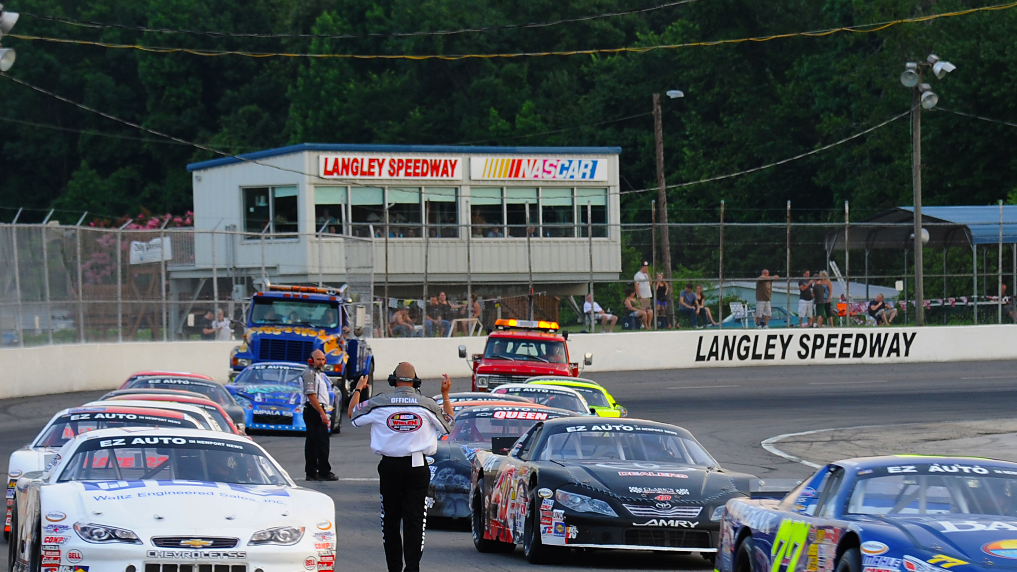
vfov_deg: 7.7
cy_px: 421
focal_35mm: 158
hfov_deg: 13.6
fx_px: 4260
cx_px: 553
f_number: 5
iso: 500
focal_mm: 120
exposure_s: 1/100
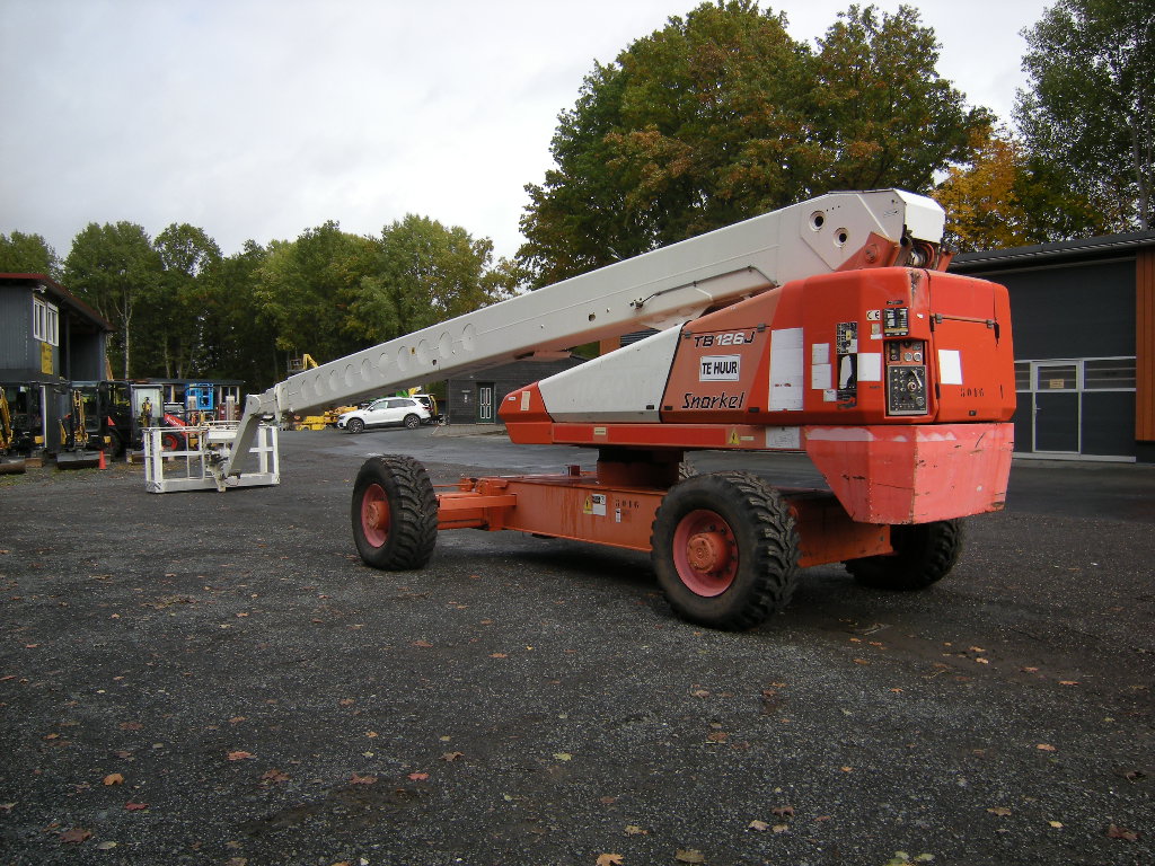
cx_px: 578
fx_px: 934
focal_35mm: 28
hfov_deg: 63.4
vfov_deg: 49.7
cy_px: 433
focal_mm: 4.7
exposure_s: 1/520
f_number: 2.8
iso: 64
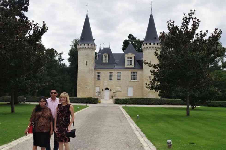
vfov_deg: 31.8
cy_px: 75
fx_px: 263
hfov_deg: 46.5
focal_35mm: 42
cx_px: 113
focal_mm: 28.13
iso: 3200
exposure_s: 1/3200
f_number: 11
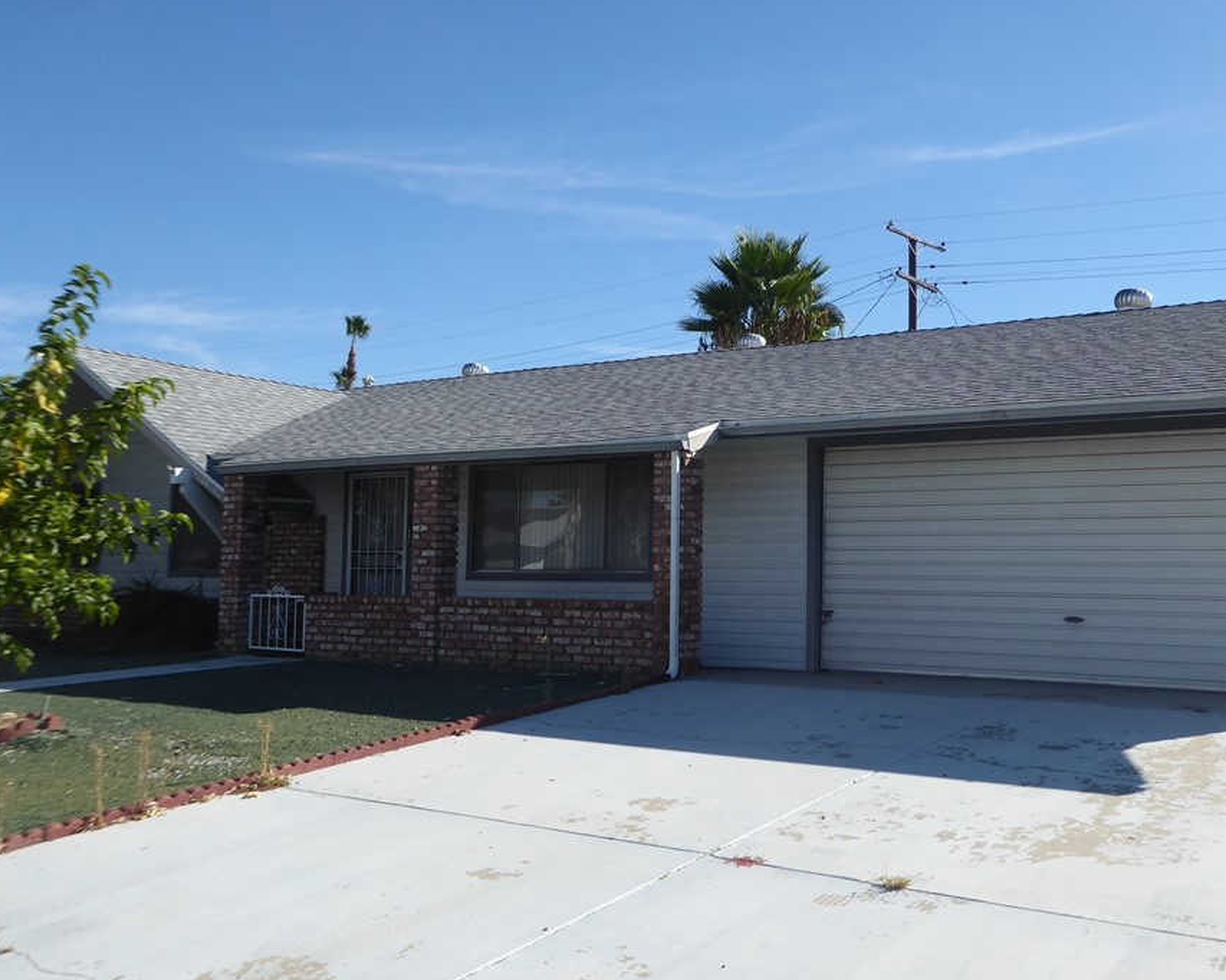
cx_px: 696
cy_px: 500
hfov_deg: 52.7
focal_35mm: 34
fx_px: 1233
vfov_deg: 43.3
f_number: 3.5
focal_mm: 5
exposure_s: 1/800
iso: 80
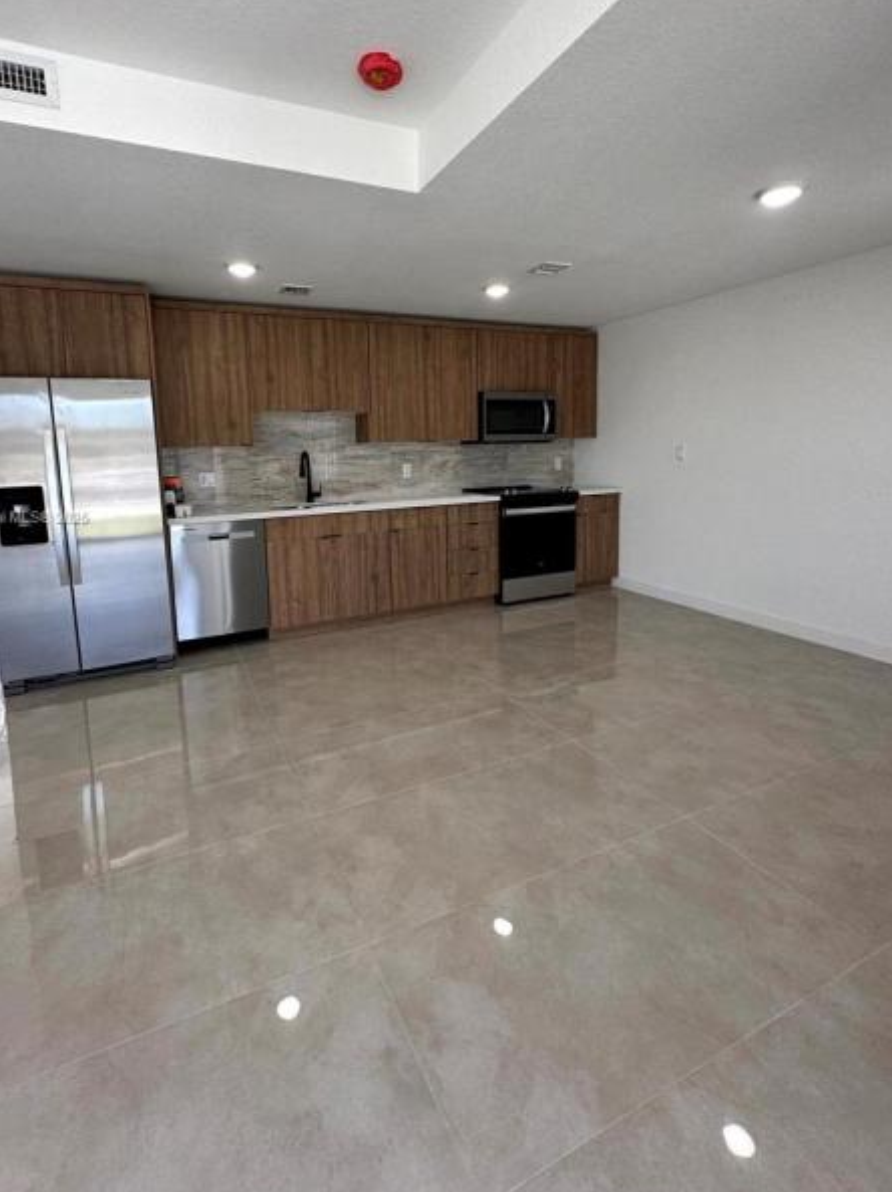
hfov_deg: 74.5
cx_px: 409
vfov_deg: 90.6
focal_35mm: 17
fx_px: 585
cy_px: 519
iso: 100
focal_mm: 2.22
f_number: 2.2
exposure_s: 1/120
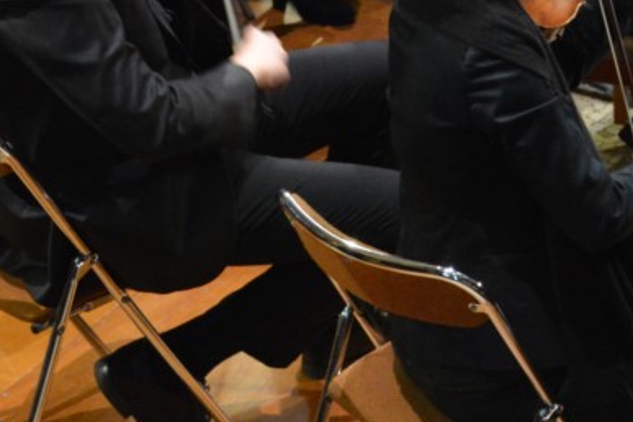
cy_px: -134
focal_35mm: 149
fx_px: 2620
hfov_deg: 13.4
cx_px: 785
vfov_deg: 9.1
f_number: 4.2
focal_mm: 32
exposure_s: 1/25
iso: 3200
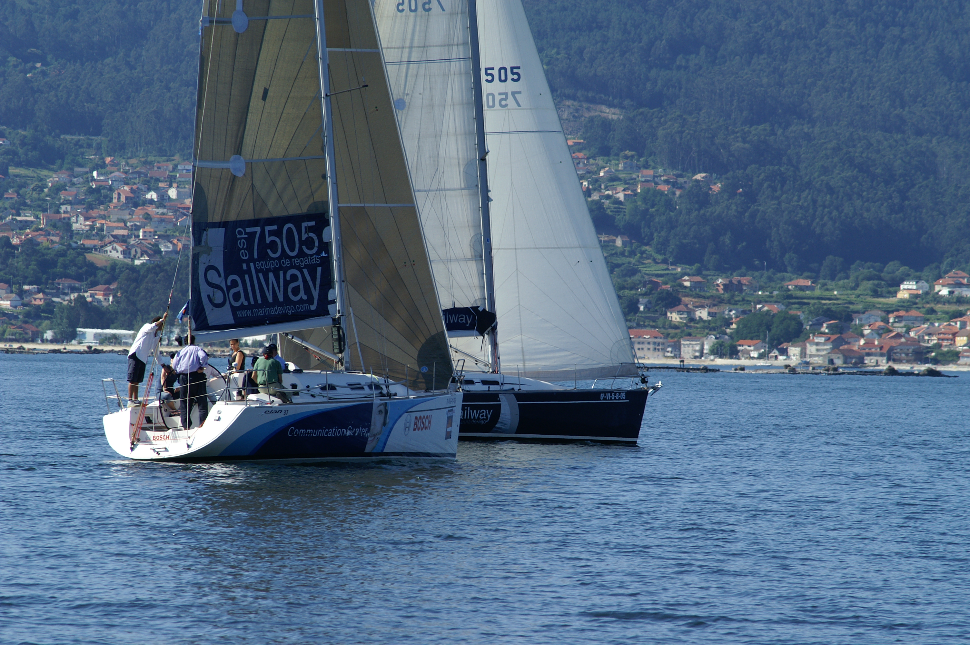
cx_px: 485
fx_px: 8480
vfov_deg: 4.4
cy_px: 322
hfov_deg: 6.5
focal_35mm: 315
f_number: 11
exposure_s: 1/300
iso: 200
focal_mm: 210
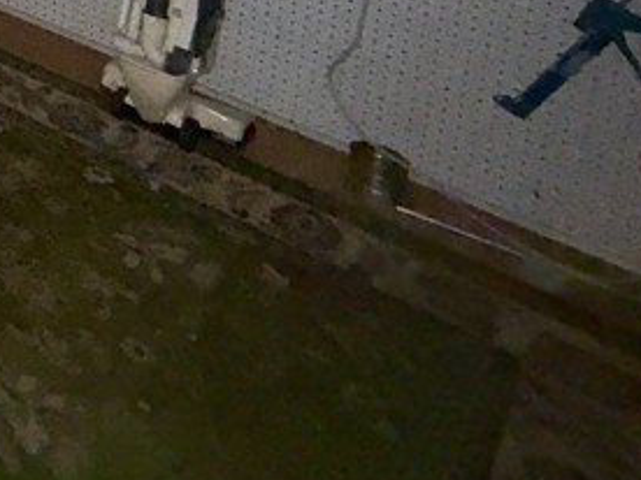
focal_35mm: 52
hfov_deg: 23.7
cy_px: -364
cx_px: -441
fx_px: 963
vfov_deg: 20.5
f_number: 2.2
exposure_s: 1/29
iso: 200
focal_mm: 2.22
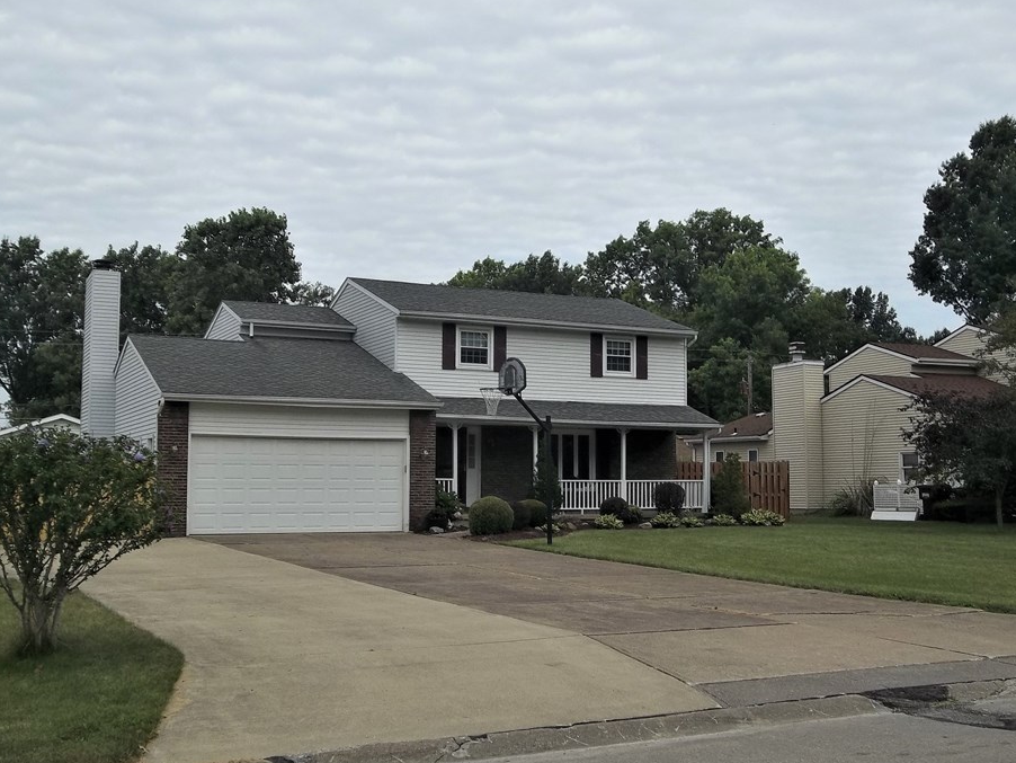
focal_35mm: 42
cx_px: 553
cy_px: 410
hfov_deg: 44.7
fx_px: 1233
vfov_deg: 34.3
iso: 80
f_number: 10.1
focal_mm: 6.6
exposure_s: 1/125
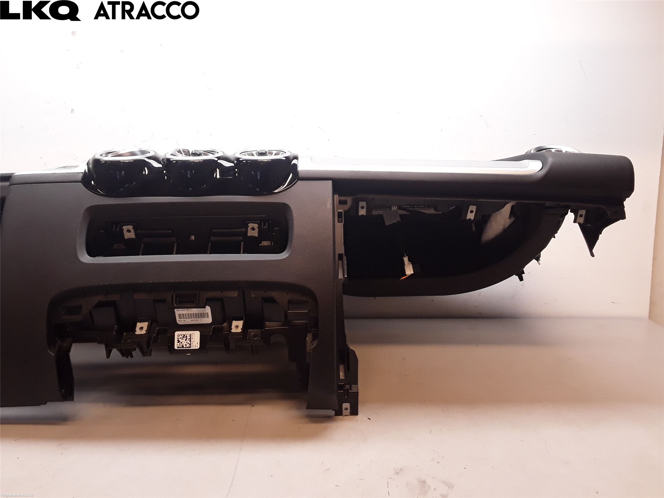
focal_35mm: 28
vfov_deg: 49.7
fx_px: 537
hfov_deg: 63.4
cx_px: 332
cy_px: 249
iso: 100
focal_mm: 2.91
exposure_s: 1/127
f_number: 1.9
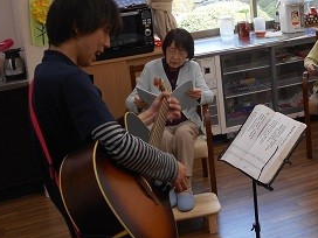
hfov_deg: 25.7
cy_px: 30
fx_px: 680
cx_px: 267
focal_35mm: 74
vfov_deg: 19.6
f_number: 4.5
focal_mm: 6.9
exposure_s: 1/30
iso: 125
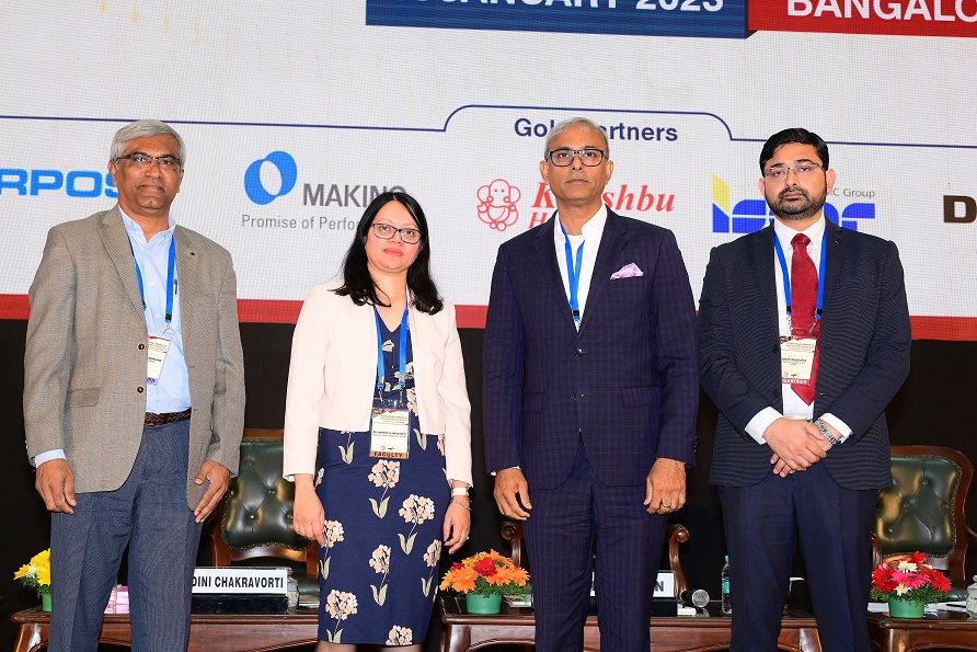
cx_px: 488
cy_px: 326
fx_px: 1249
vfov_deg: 29.3
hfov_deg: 42.7
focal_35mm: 46
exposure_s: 1/160
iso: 1000
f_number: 5
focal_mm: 46
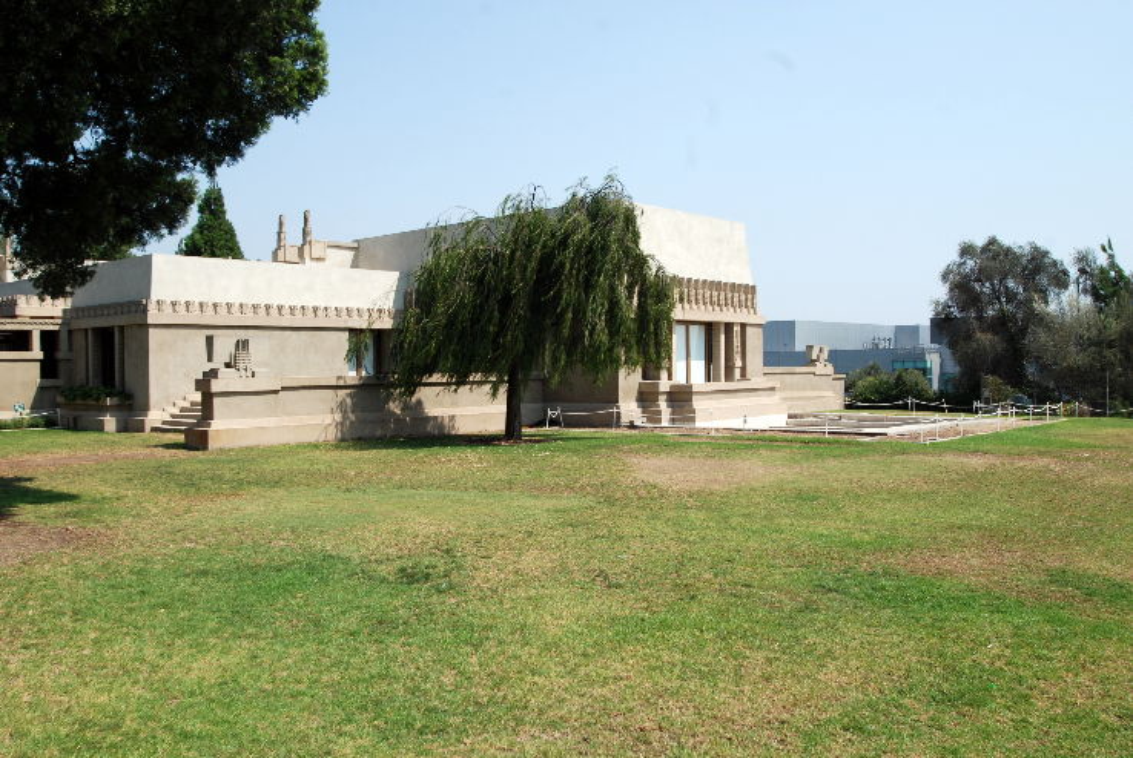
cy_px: 379
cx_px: 566
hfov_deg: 61.9
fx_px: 945
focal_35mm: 30
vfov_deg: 43.7
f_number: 9
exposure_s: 1/320
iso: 200
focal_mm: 20
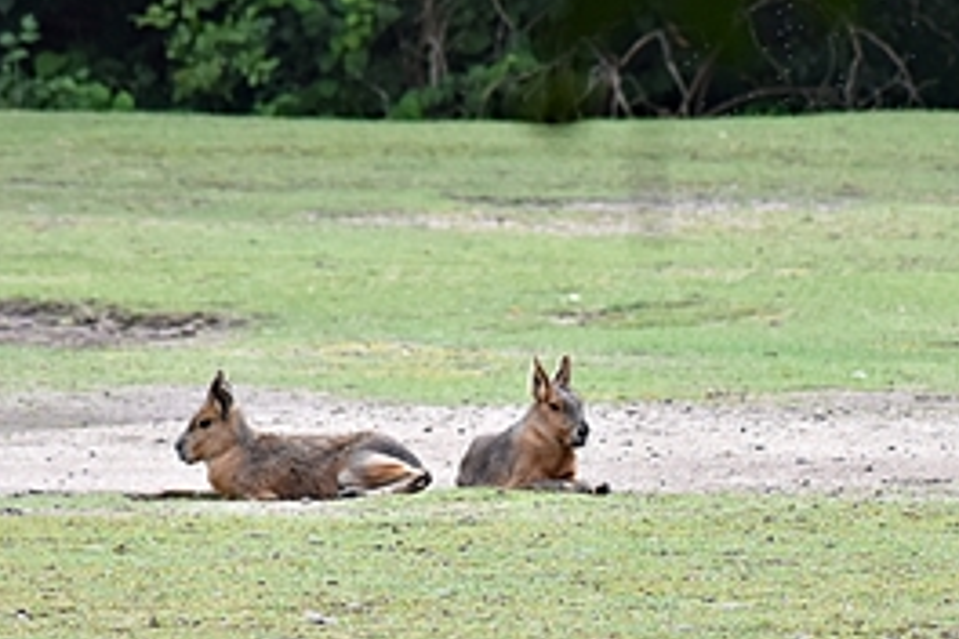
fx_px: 21682
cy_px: 463
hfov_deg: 2.5
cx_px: 716
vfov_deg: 1.7
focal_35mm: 814
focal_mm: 140
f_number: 5.6
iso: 400
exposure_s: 1/500
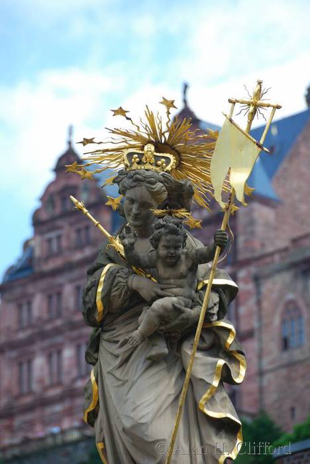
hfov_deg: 4.6
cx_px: 155
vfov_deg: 6.9
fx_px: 3867
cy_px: 232
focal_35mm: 300
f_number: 5.6
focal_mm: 200
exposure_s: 1/125
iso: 100
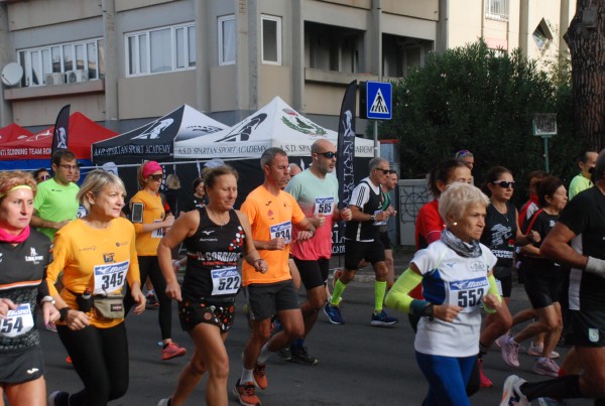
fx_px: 960
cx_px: 302
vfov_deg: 23.9
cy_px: 203
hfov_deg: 35.0
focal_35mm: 57
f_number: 5
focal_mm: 38
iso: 1000
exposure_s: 1/1250
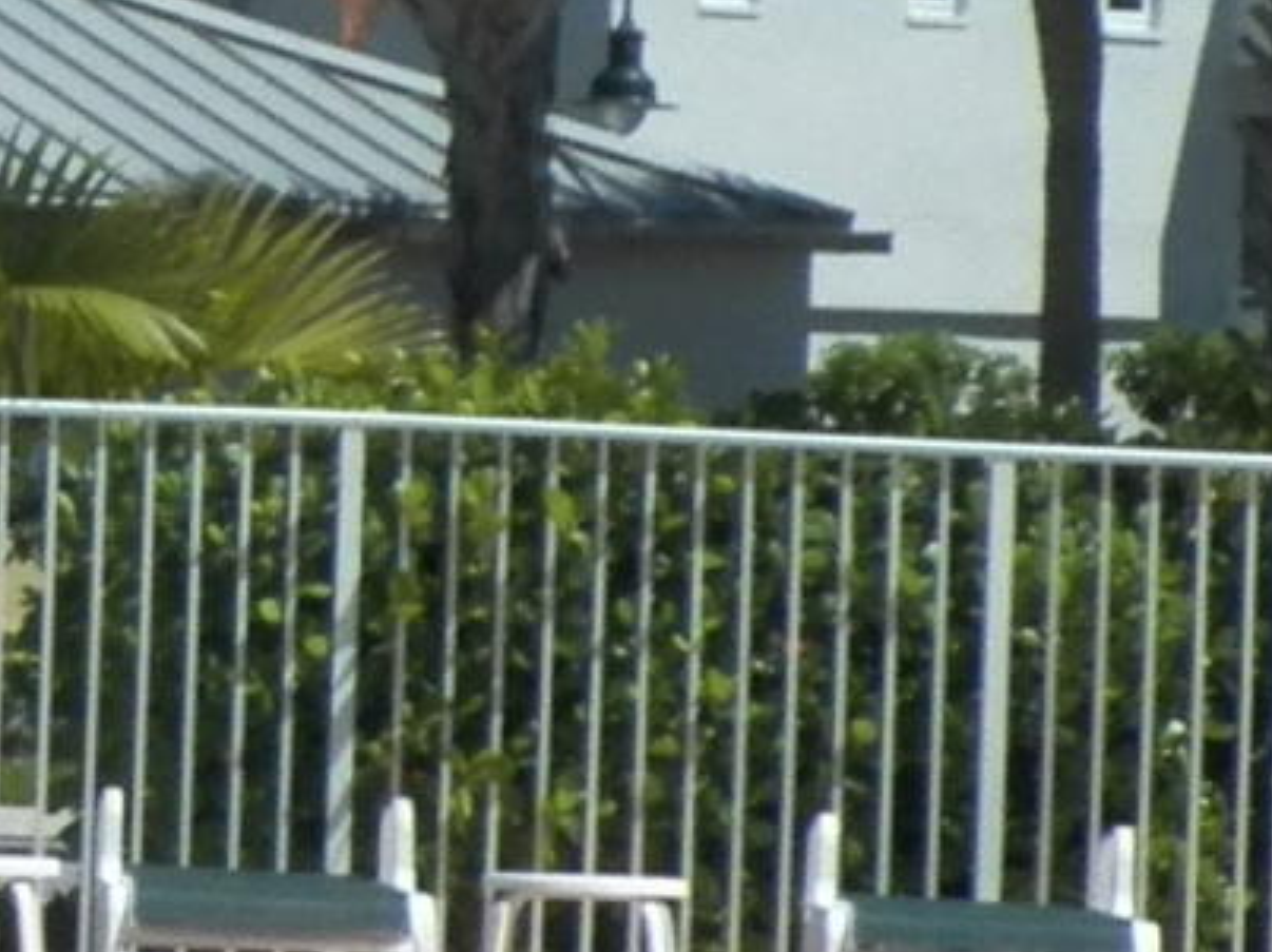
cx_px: -978
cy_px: 133
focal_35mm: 209
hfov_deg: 9.1
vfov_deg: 7.1
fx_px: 7675
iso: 125
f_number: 5
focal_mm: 4.9
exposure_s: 1/1600
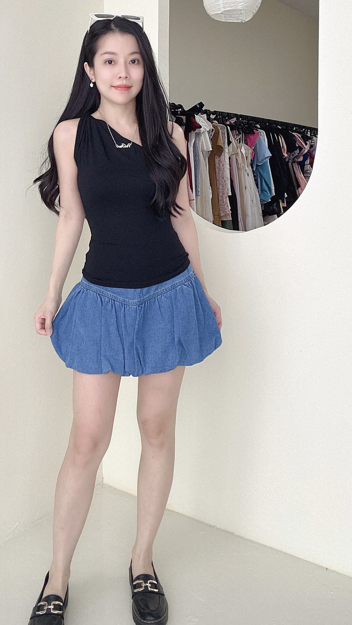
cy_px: 303
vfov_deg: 67.9
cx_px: 112
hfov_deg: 40.9
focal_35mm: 28
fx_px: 465
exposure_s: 1/74
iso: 80
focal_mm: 2.69
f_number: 1.9
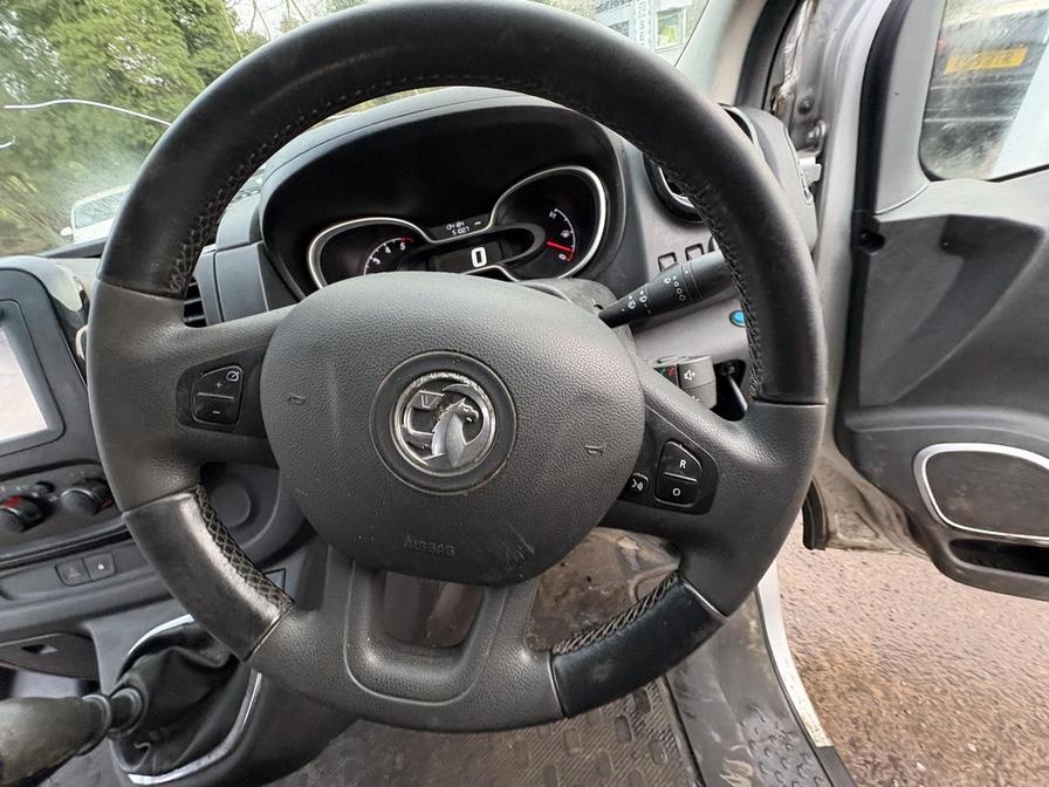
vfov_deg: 85.7
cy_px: 394
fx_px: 424
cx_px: 524
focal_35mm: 14
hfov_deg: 102.1
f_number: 2.2
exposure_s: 1/60
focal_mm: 2.22
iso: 320
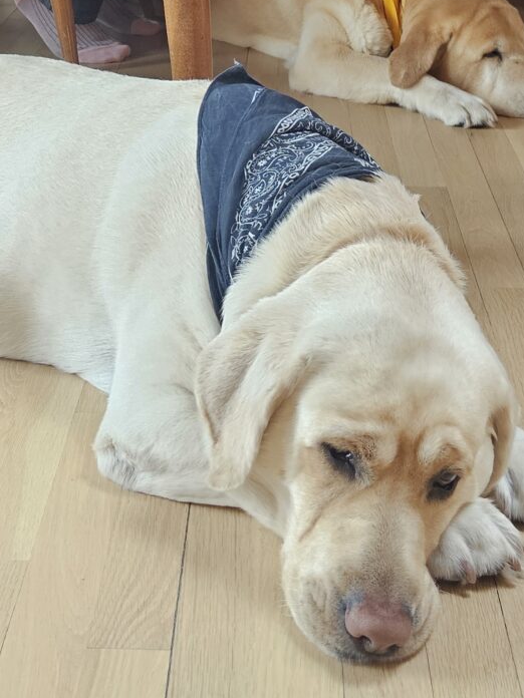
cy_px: -241
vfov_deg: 24.9
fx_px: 1332
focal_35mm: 66
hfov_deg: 22.2
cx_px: 222
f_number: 1.7
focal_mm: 6.3
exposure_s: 1/120
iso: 500
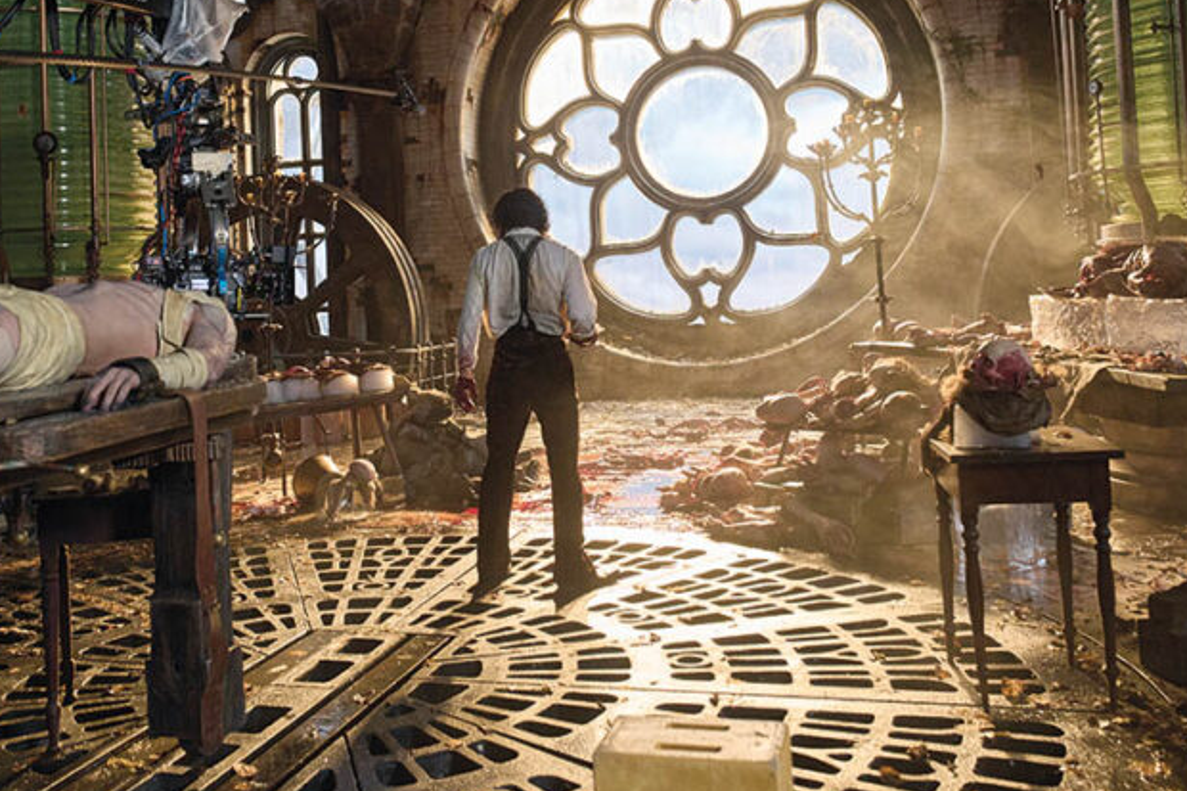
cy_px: 229
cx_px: 507
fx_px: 1253
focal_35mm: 38
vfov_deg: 34.5
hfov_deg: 50.5
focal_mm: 23
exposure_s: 1/200
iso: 3200
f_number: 3.5
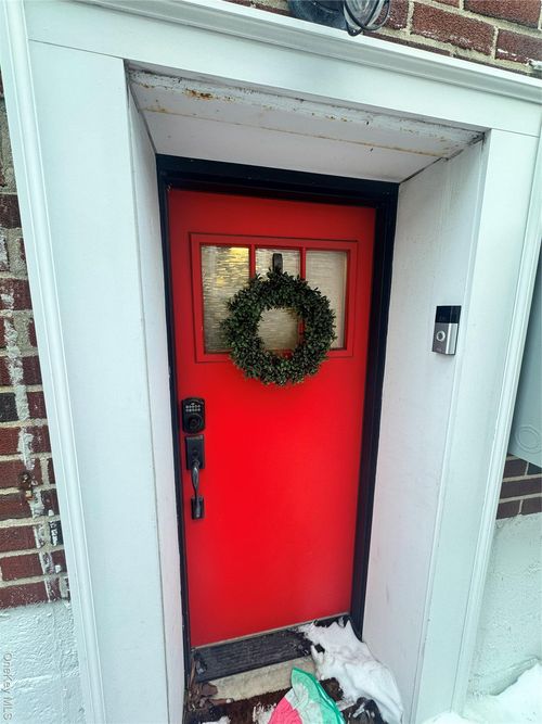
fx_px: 292
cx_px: 271
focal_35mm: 14
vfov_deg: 102.1
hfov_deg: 85.7
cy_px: 362
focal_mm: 2.22
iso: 64
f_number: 2.2
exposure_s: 1/120
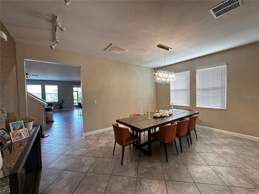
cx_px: 130
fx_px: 105
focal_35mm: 14
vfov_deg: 85.7
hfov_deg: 102.1
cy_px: 97
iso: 250
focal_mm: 2.22
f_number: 2.2
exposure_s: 1/60
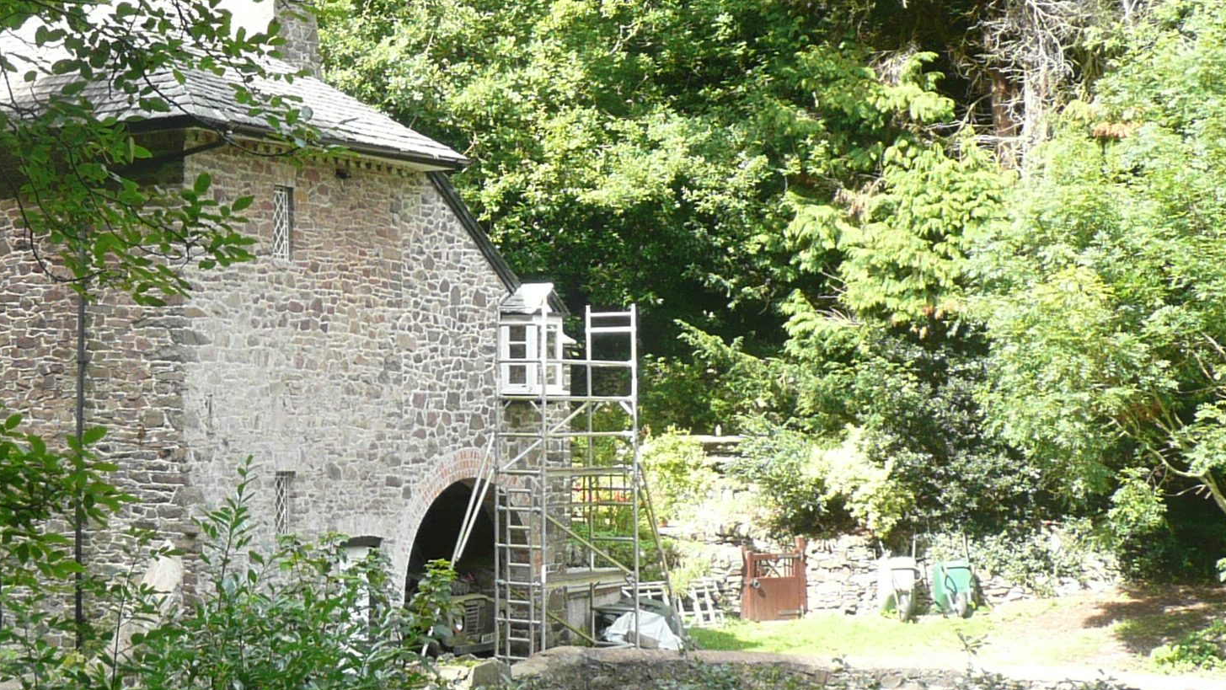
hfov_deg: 29.6
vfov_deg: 17.5
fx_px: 2243
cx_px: 195
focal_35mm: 69
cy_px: 242
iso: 100
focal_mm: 4.9
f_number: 3.4
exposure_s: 1/100
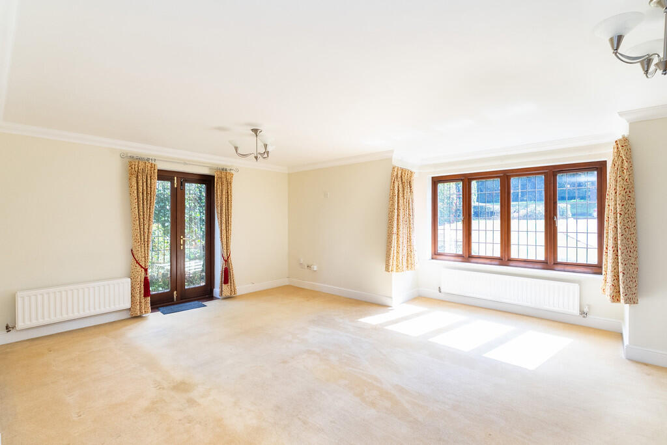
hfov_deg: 96.7
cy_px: 222
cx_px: 334
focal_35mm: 16
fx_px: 297
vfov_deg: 73.8
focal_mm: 16
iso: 1600
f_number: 7.1
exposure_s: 1/250
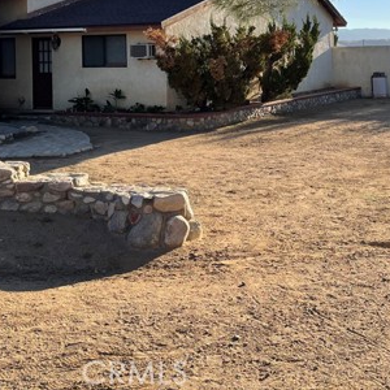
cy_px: 79
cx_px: 298
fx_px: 625
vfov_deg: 33.7
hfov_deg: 33.9
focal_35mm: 49
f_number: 1.6
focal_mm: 4.2
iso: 32
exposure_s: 1/1770
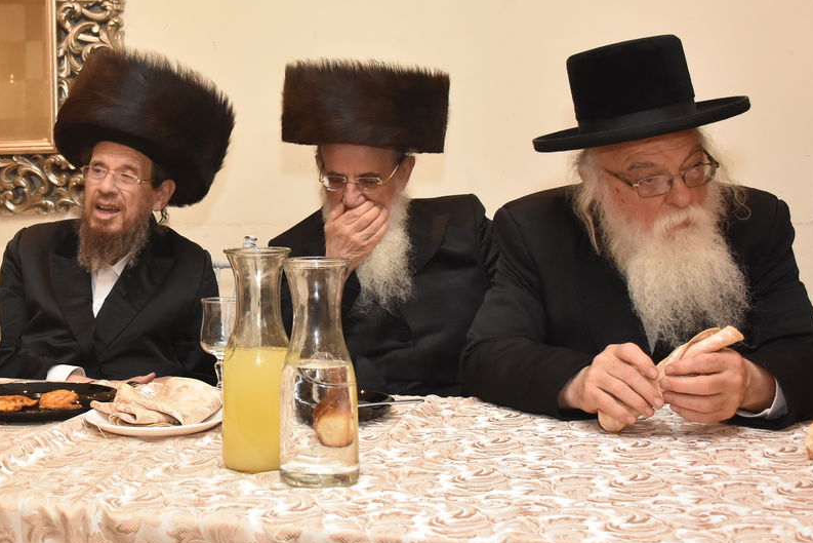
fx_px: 1375
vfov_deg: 22.1
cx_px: 141
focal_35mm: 61
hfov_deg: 31.9
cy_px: 140
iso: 1600
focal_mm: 23
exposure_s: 1/160
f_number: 5.6
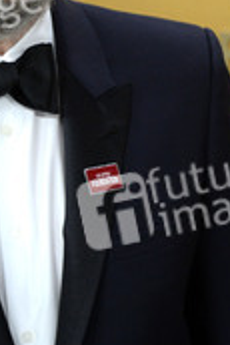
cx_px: -1
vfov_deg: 6.6
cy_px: 102
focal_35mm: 314
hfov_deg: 4.4
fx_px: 3003
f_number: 6.3
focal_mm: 135
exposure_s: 1/250
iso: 2500
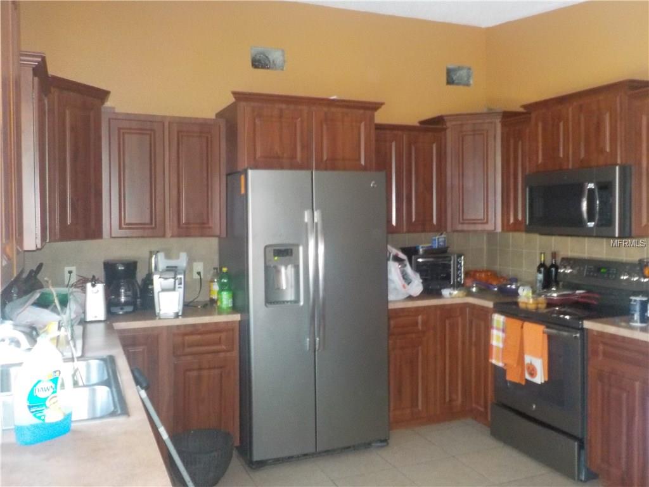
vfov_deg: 46.8
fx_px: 562
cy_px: 244
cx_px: 324
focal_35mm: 30
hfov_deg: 60.0
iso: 800
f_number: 3.3
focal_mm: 4.1
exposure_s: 1/10
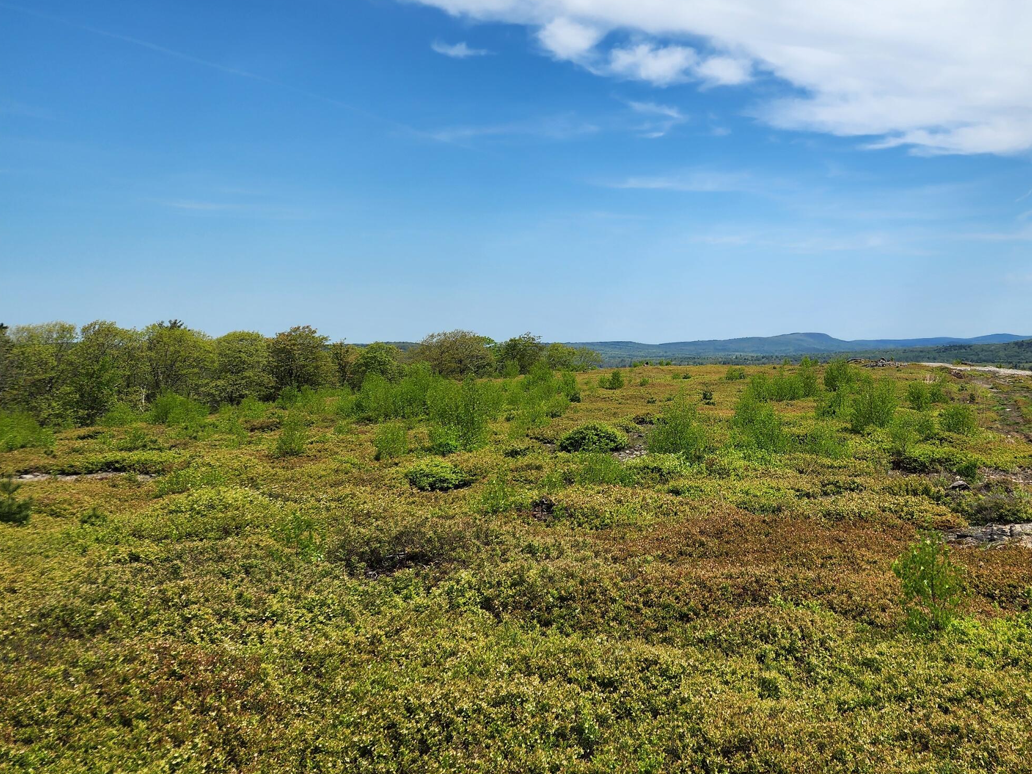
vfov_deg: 40.4
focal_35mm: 35
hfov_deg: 50.5
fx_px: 1044
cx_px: 770
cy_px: 280
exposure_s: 1/2077
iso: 12
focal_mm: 6.4
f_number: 1.8
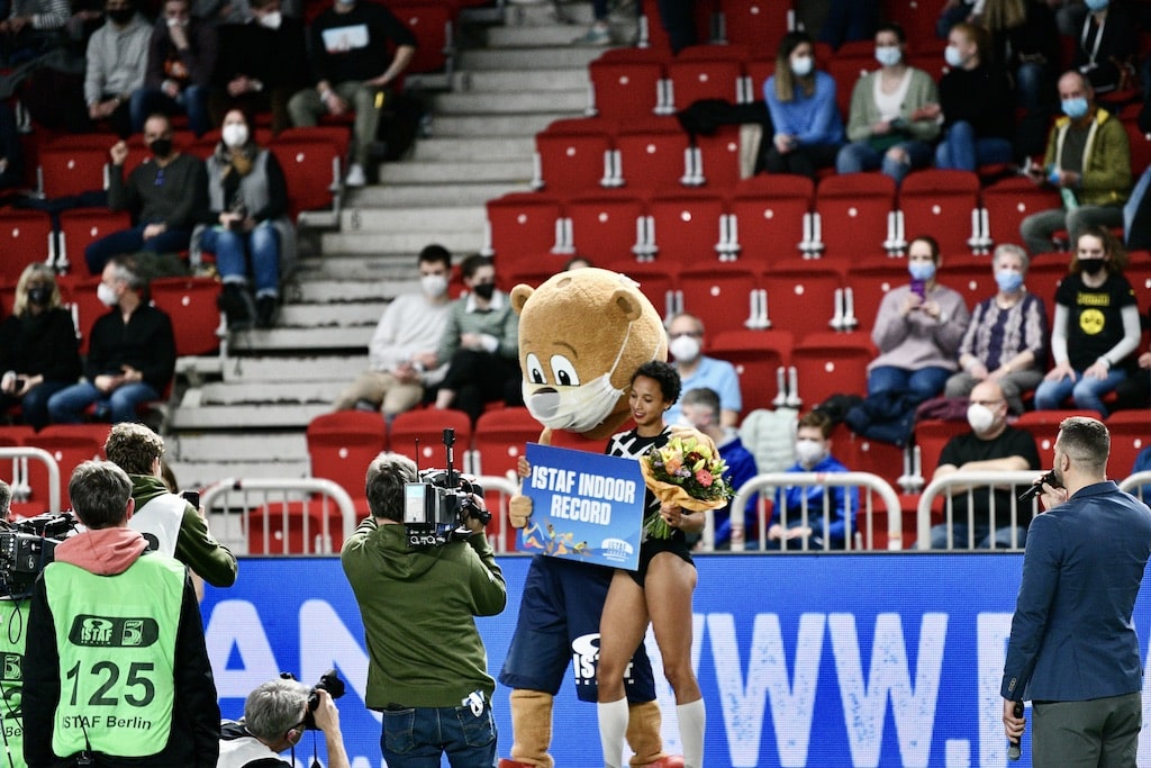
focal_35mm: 200
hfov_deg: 10.3
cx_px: 576
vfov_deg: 6.9
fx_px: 6395
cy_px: 384
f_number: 3.2
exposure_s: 1/500
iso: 3200
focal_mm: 200
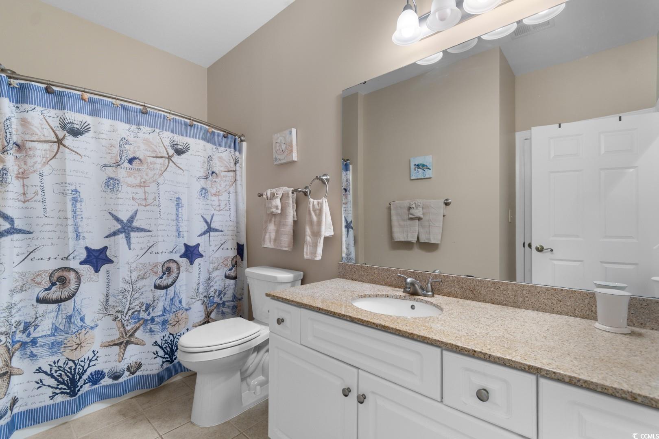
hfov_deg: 100.4
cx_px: 330
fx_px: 275
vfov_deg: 77.3
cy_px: 220
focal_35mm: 15
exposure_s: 1/5
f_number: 4.5
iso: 100
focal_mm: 10
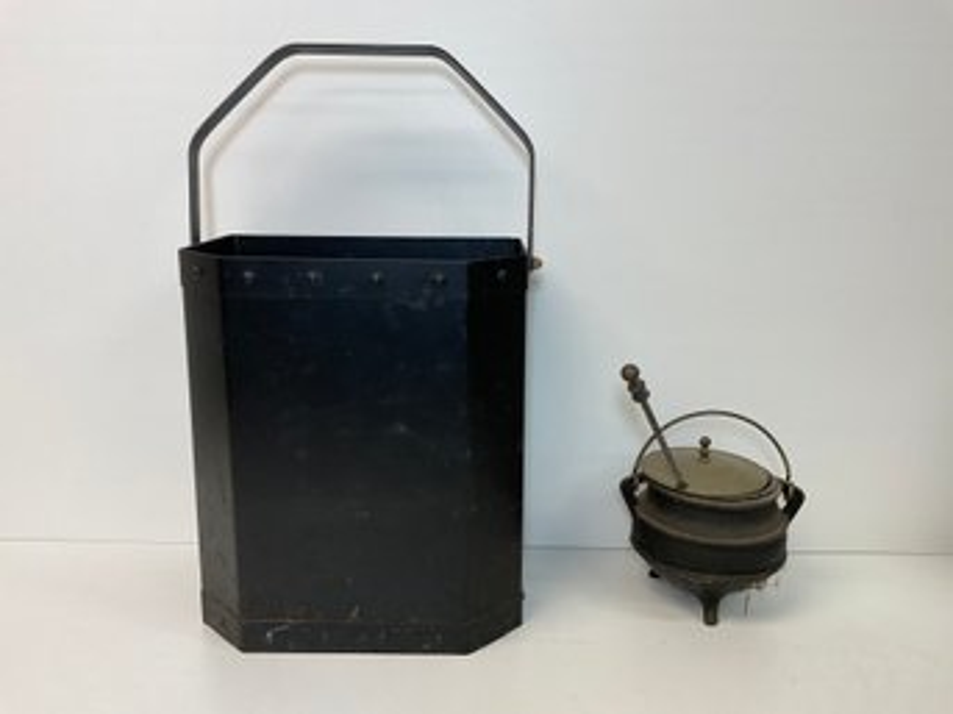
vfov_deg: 48.2
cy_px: 357
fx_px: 798
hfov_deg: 61.7
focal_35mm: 29
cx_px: 476
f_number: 1.8
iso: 50
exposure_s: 1/120
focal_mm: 3
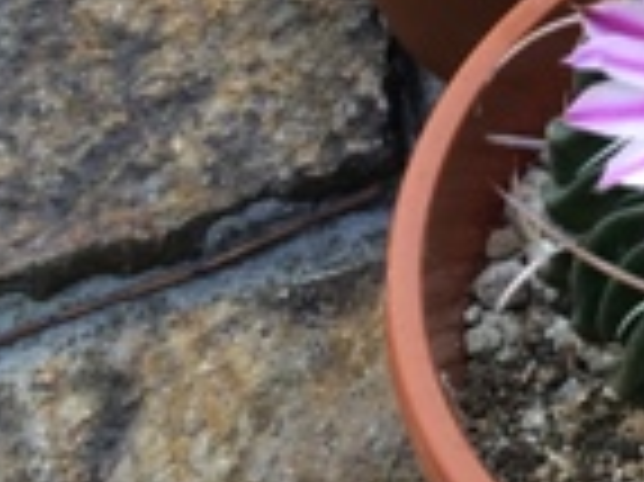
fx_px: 2417
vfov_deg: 11.1
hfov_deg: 13.9
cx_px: 1081
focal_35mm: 130
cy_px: -149
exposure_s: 1/120
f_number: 2.2
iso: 40
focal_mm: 4.15
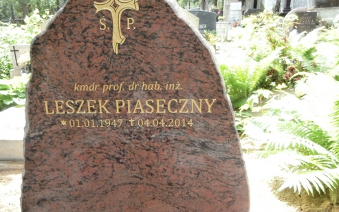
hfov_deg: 57.8
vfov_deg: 38.3
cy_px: 114
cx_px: 138
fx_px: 305
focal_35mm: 33
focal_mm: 4.2
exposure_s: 1/80
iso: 100
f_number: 3
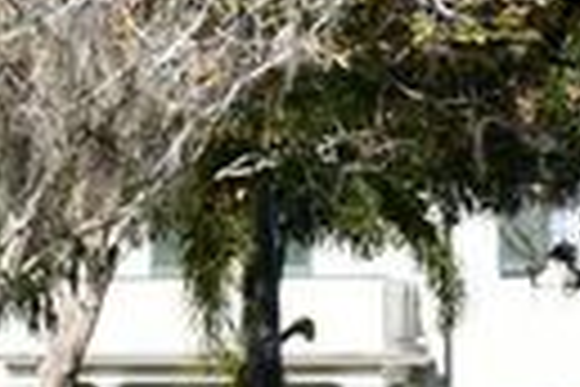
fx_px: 4334
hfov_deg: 7.4
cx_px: -441
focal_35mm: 269
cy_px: 400
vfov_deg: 5.1
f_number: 8
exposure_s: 1/250
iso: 100
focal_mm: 27
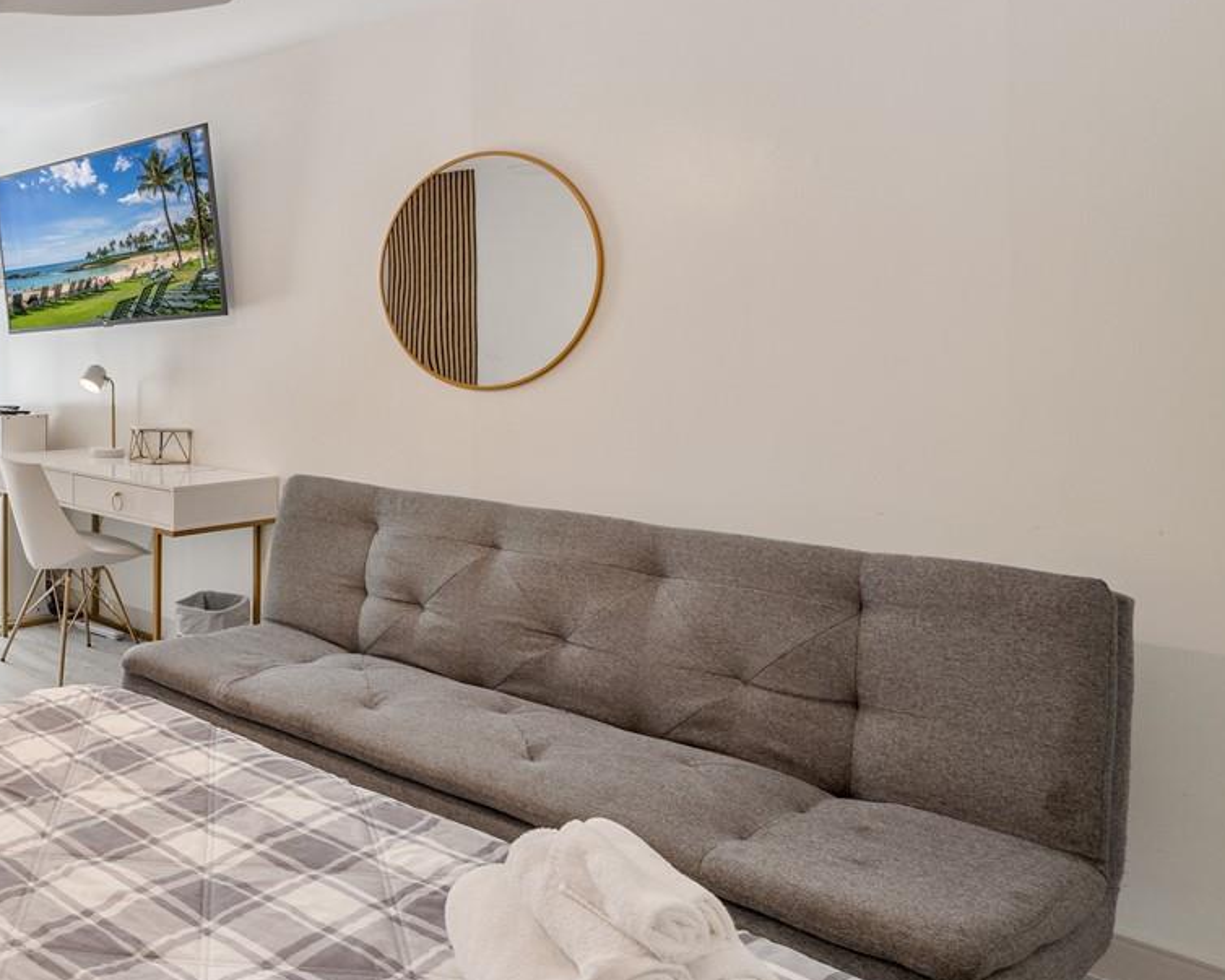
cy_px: 354
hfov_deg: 48.5
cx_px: -27
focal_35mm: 29
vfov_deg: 49.4
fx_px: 1051
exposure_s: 1/640
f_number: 4
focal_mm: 7
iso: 640
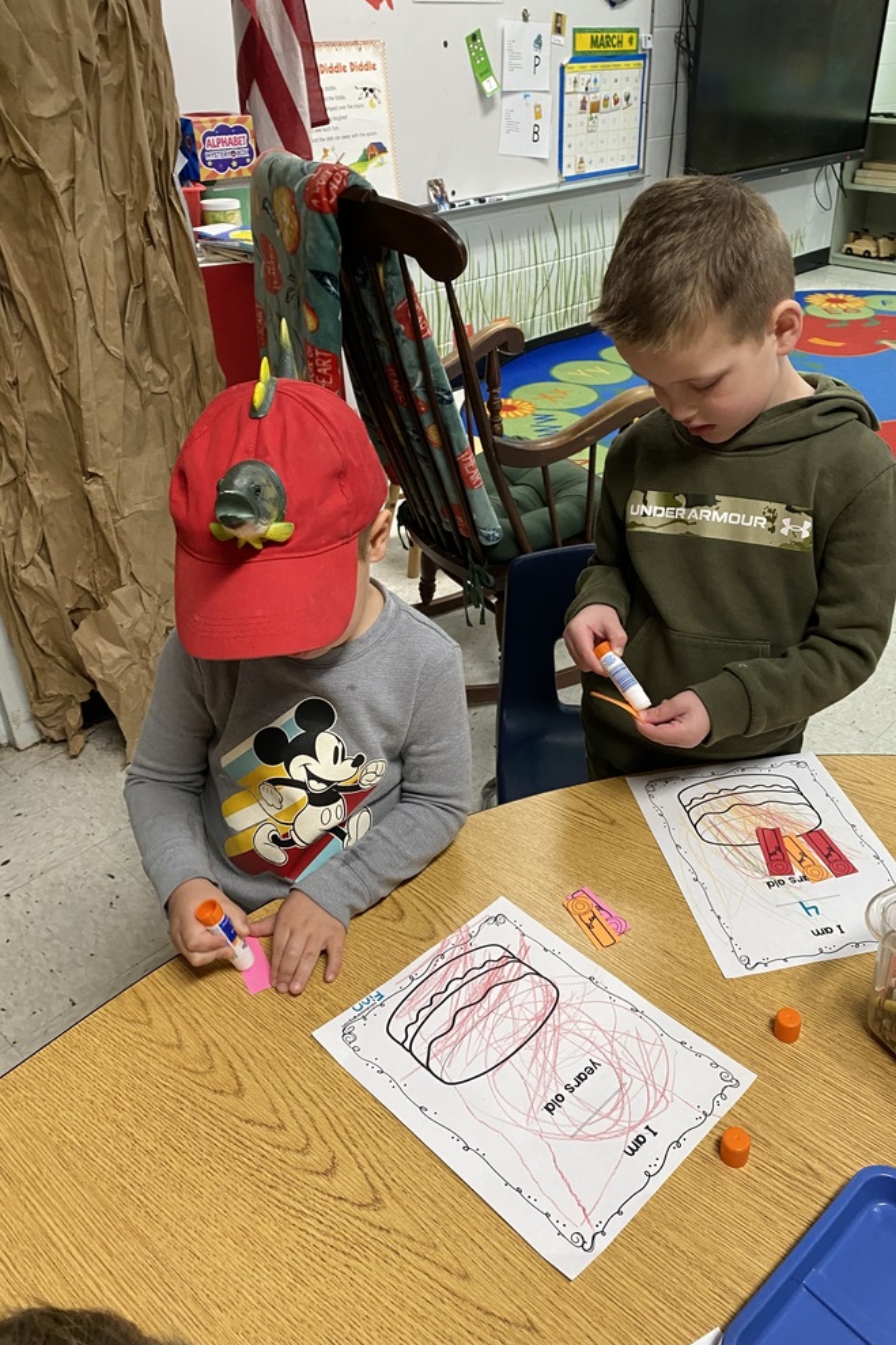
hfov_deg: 46.2
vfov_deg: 65.5
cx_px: 514
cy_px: 668
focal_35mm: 28
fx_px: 1046
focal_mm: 4.25
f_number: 1.8
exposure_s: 1/60
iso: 200
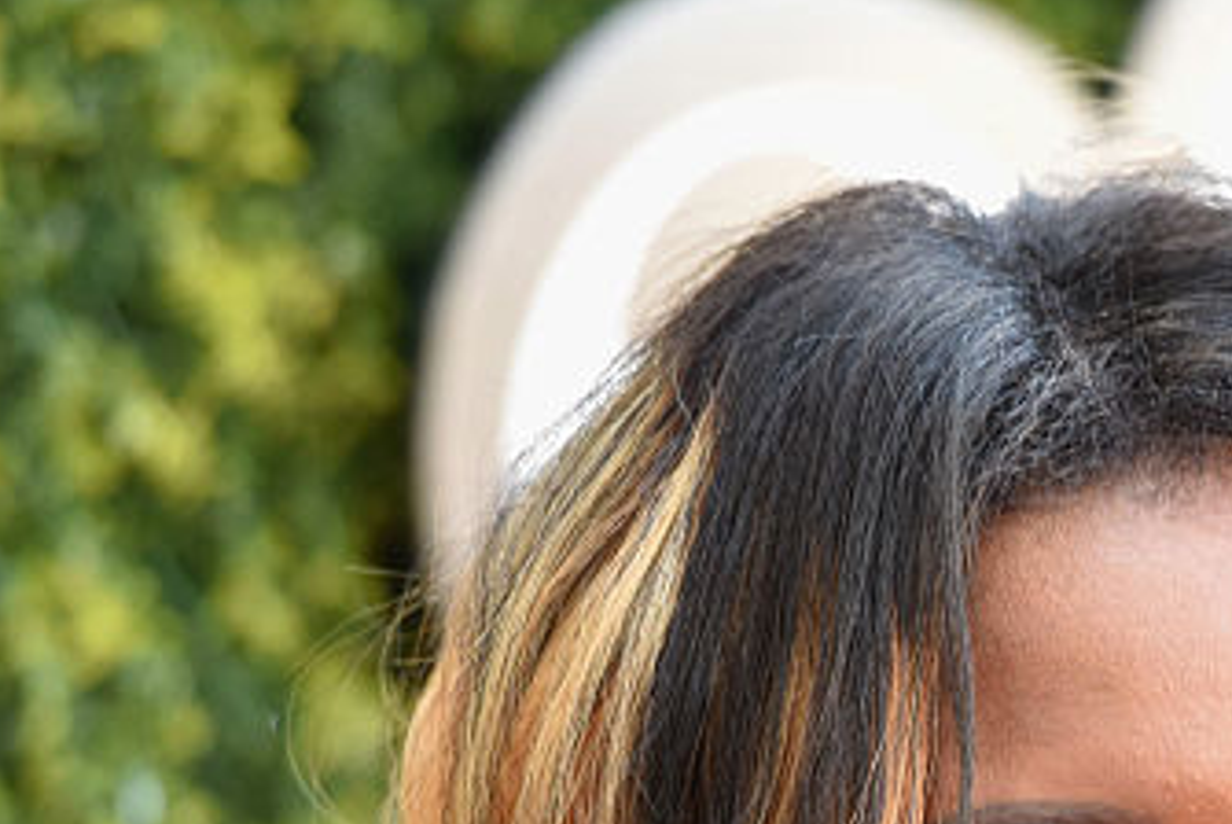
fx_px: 20927
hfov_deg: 3.4
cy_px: 1153
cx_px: 1280
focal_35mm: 611
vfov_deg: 2.3
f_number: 5
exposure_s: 1/320
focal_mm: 200
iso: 1250
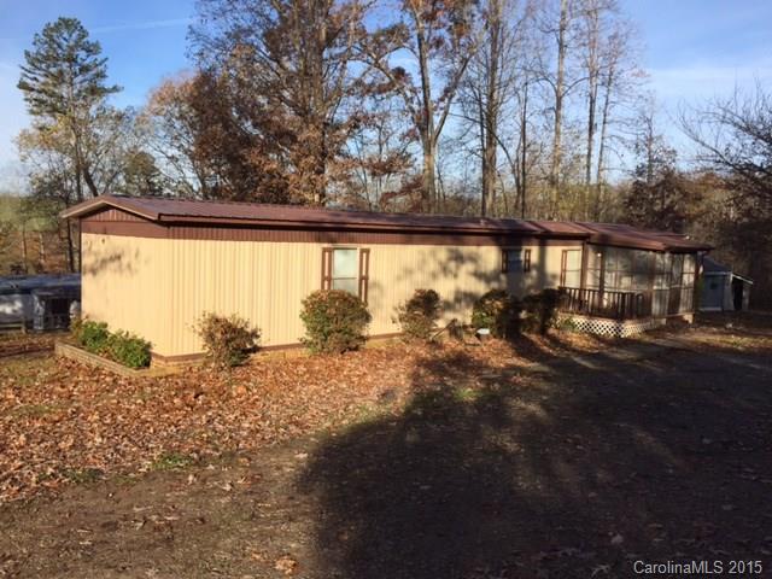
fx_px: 647
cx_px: 386
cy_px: 290
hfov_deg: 61.7
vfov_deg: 48.2
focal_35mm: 29
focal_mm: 4.15
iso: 32
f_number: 2.2
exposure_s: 1/1364
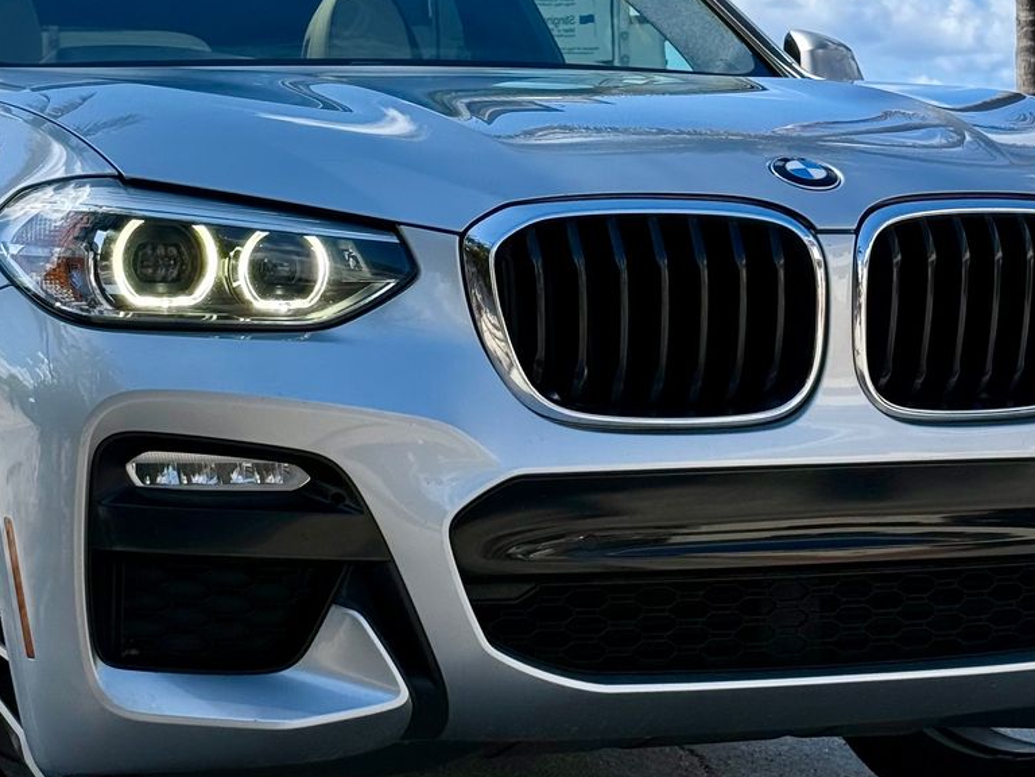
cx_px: 449
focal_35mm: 100
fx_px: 2990
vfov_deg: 14.8
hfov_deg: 19.6
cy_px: 262
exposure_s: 1/4329
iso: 64
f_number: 1.78
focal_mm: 6.76
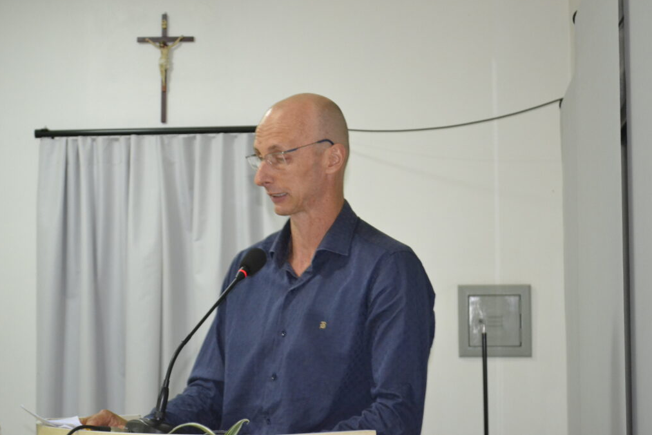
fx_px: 1512
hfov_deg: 24.3
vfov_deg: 16.4
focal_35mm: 84
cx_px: 323
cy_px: 216
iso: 2500
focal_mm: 55
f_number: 5.6
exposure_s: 1/60
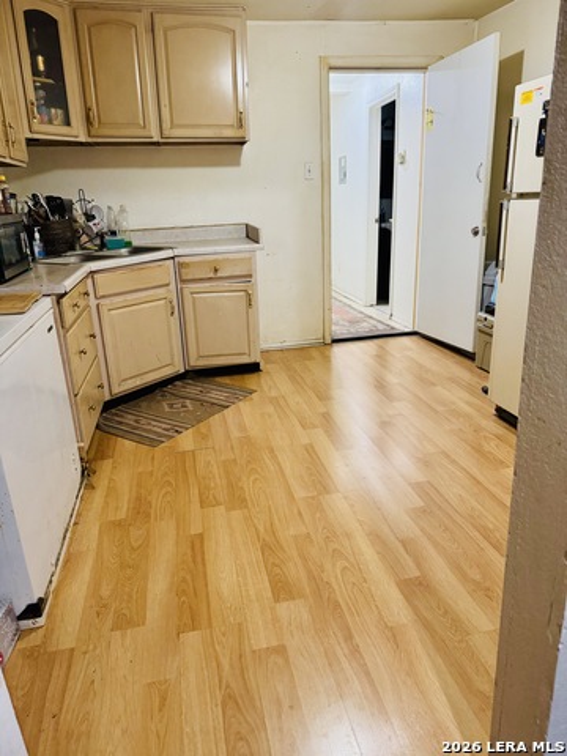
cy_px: 378
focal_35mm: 24
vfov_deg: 71.6
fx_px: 524
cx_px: 284
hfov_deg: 56.8
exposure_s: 1/40
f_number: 1.78
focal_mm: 6.76
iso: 640
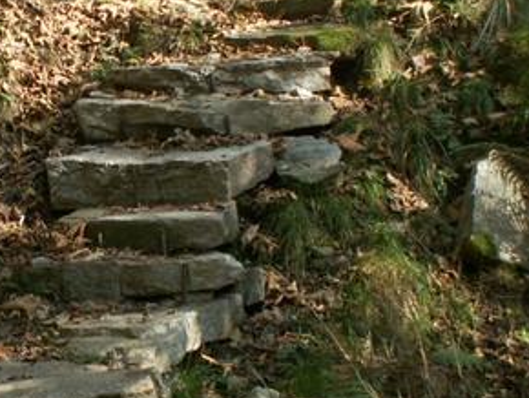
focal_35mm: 97
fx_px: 1484
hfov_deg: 19.8
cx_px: 33
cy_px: 188
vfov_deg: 15.3
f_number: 3.5
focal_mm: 7.23
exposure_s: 1/50
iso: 50
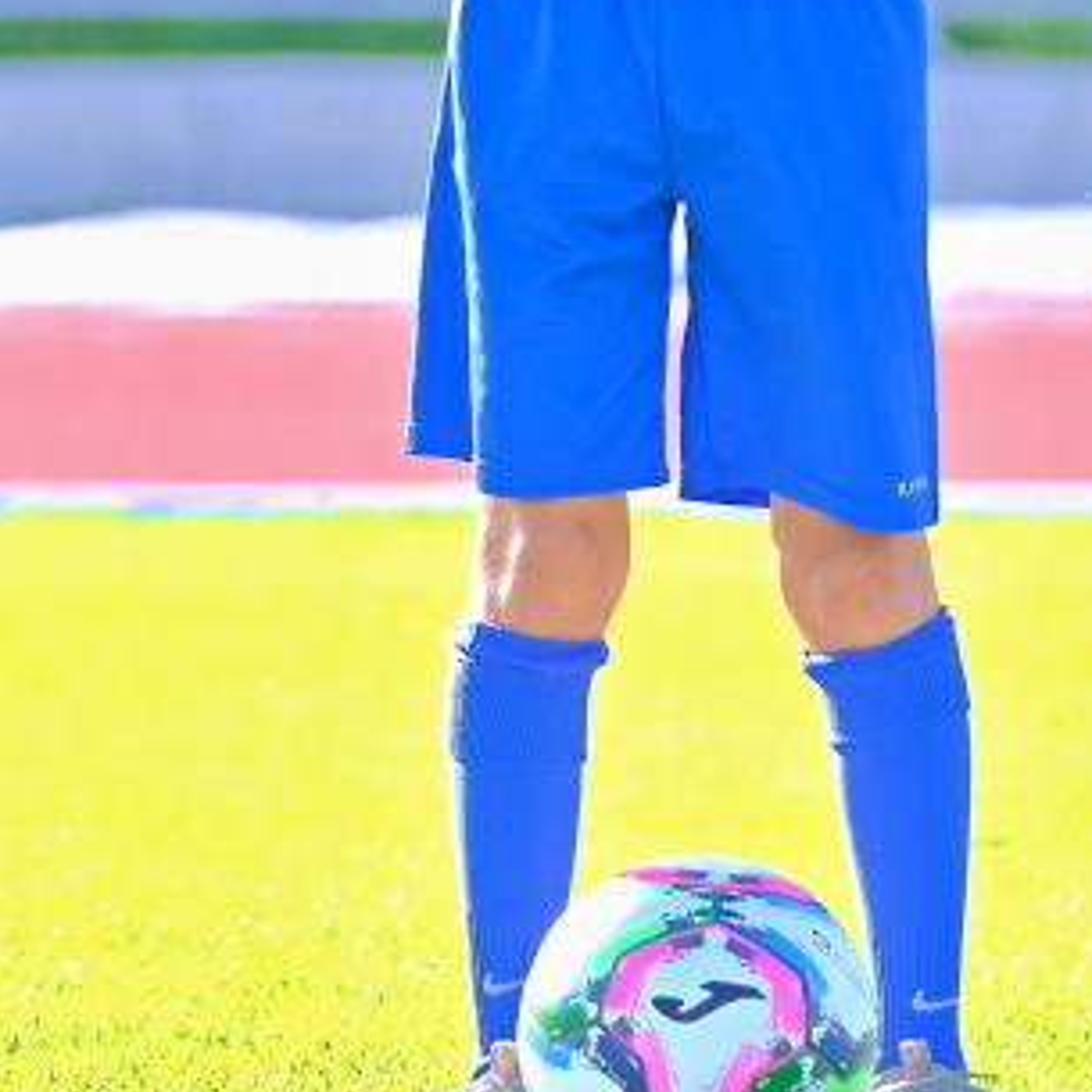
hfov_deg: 4.6
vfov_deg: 4.6
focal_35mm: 379
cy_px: 63
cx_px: 661
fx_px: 13527
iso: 320
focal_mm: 129.2
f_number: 2.8
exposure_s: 1/550
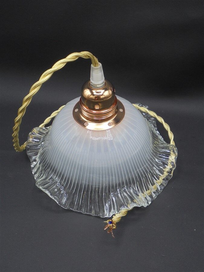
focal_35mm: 38
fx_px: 299
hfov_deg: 37.7
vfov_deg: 49.0
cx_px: 102
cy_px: 136
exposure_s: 1/30
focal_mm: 6.9
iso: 100
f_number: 4.2
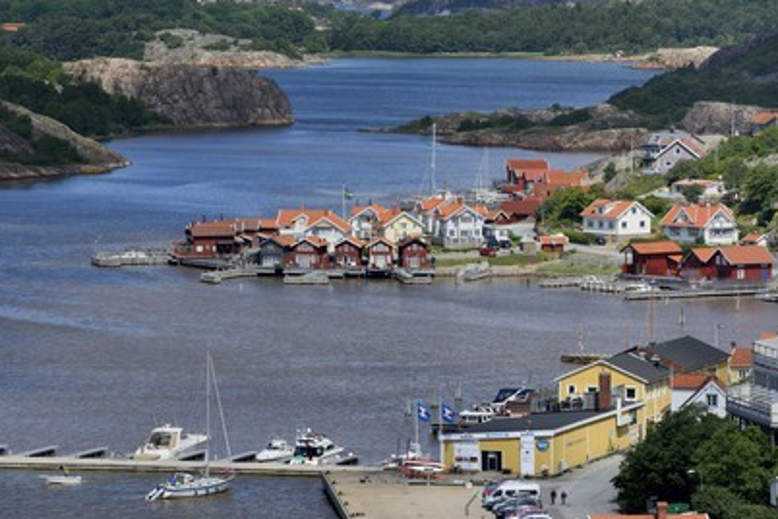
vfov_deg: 6.6
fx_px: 4516
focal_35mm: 209
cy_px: 250
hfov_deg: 9.8
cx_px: 377
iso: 200
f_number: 11
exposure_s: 1/400
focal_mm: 200
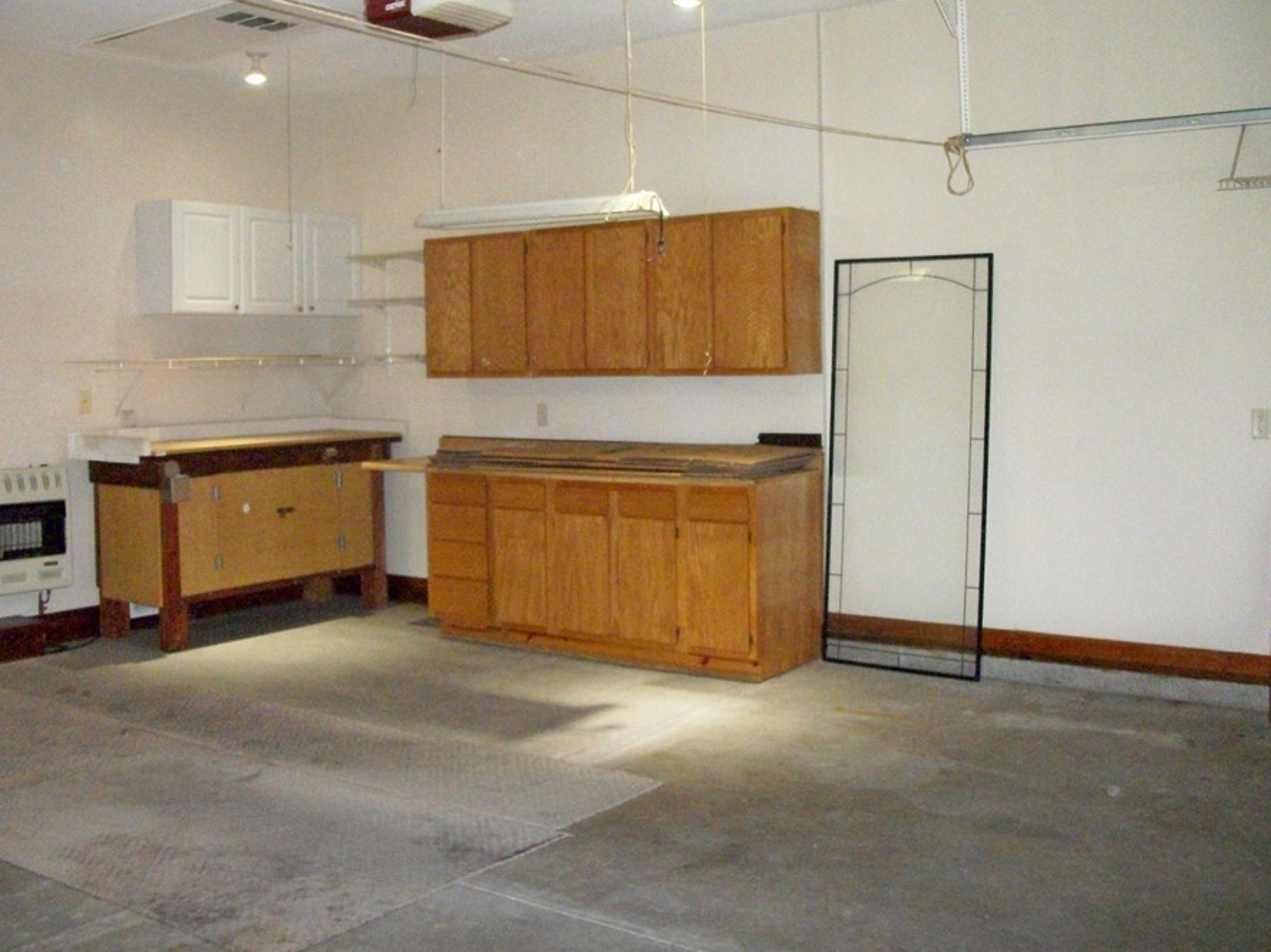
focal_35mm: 37
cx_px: 585
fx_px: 1358
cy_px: 434
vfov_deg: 38.6
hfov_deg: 50.1
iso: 400
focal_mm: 5.7
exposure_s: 1/125
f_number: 2.9
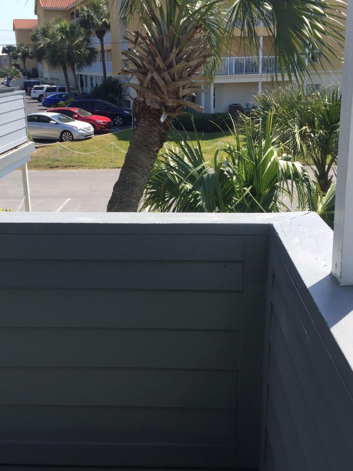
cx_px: 161
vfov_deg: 46.8
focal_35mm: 40
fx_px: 544
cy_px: 243
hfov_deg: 35.9
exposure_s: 1/1199
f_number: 2.2
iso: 32
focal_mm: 4.15
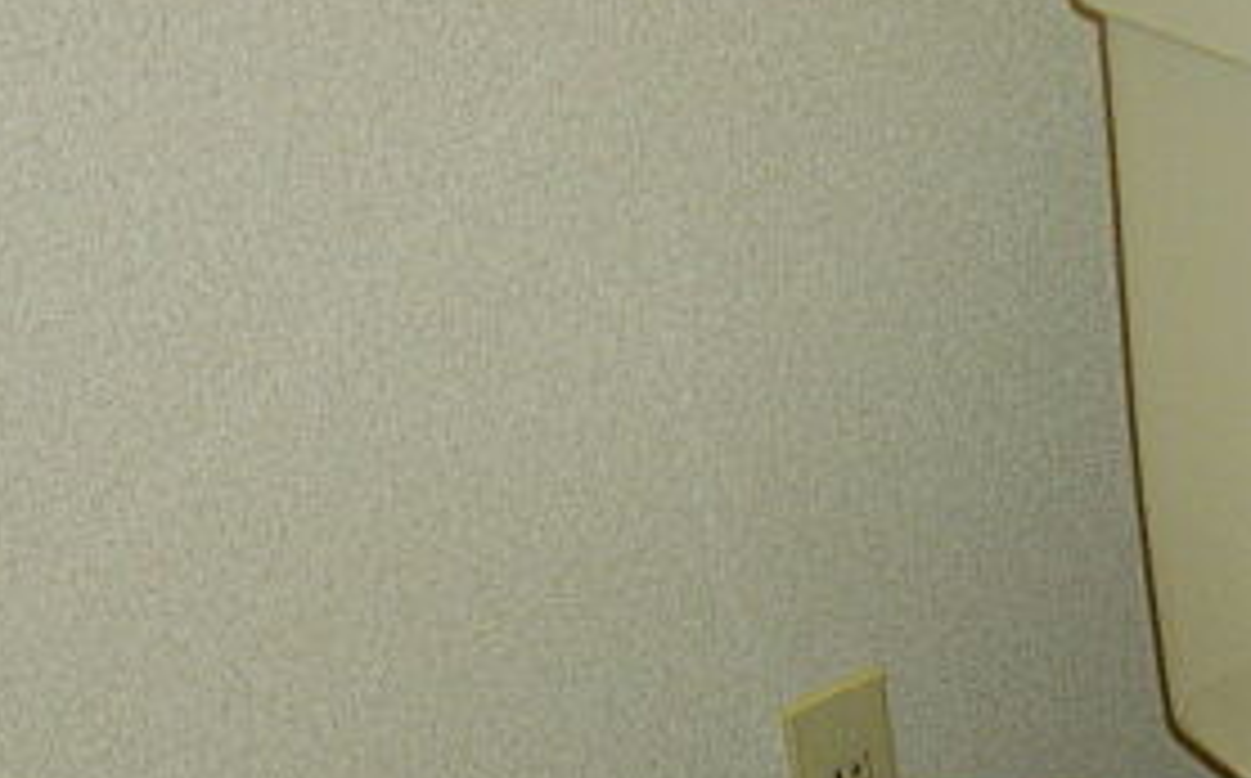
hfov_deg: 23.6
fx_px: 2997
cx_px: 616
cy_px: 908
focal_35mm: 88
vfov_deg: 14.4
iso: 160
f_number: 2.7
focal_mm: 6
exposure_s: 1/50
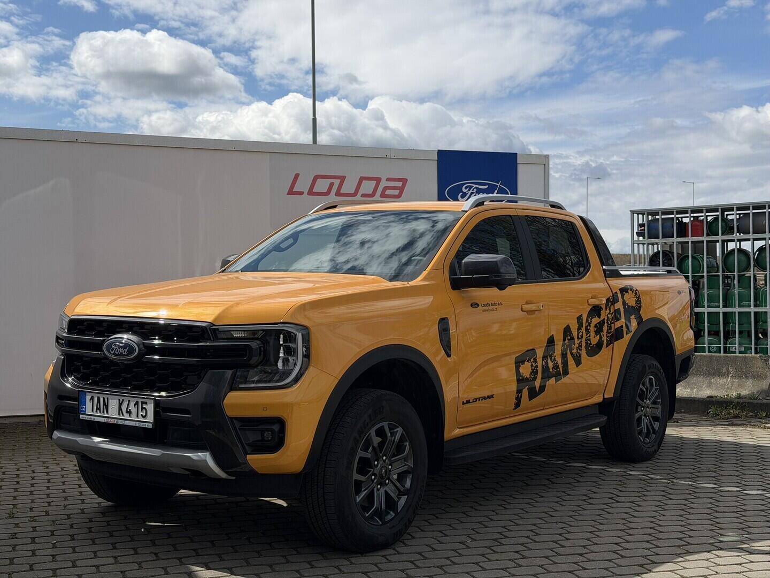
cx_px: 385
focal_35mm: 48
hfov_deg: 39.7
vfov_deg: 30.3
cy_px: 289
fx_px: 1068
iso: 80
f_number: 1.78
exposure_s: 1/9901
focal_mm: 6.76
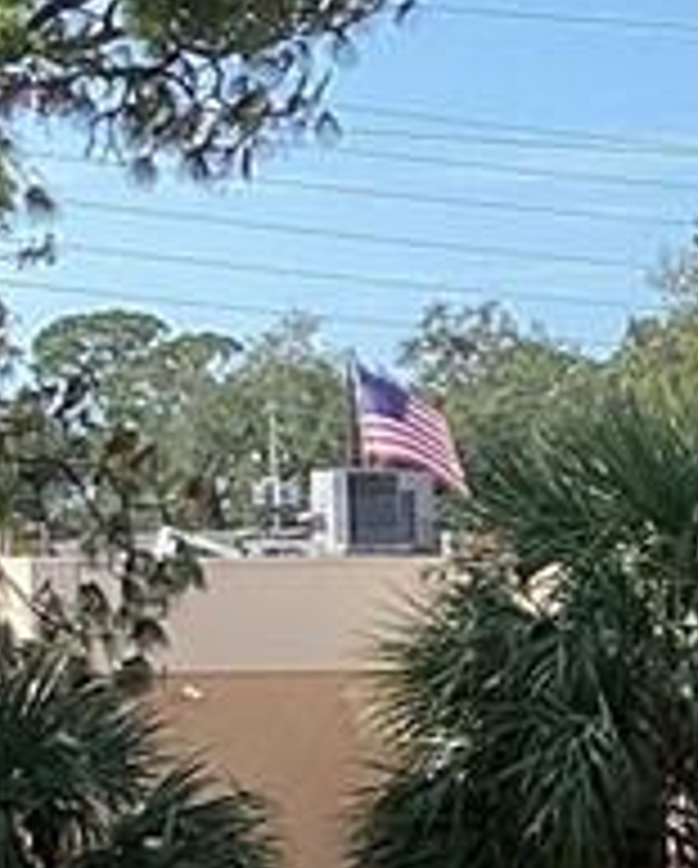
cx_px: 1319
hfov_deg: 7.9
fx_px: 4843
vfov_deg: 10.1
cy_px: 1097
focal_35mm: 188
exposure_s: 1/831
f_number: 2.4
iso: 25
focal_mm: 3.3
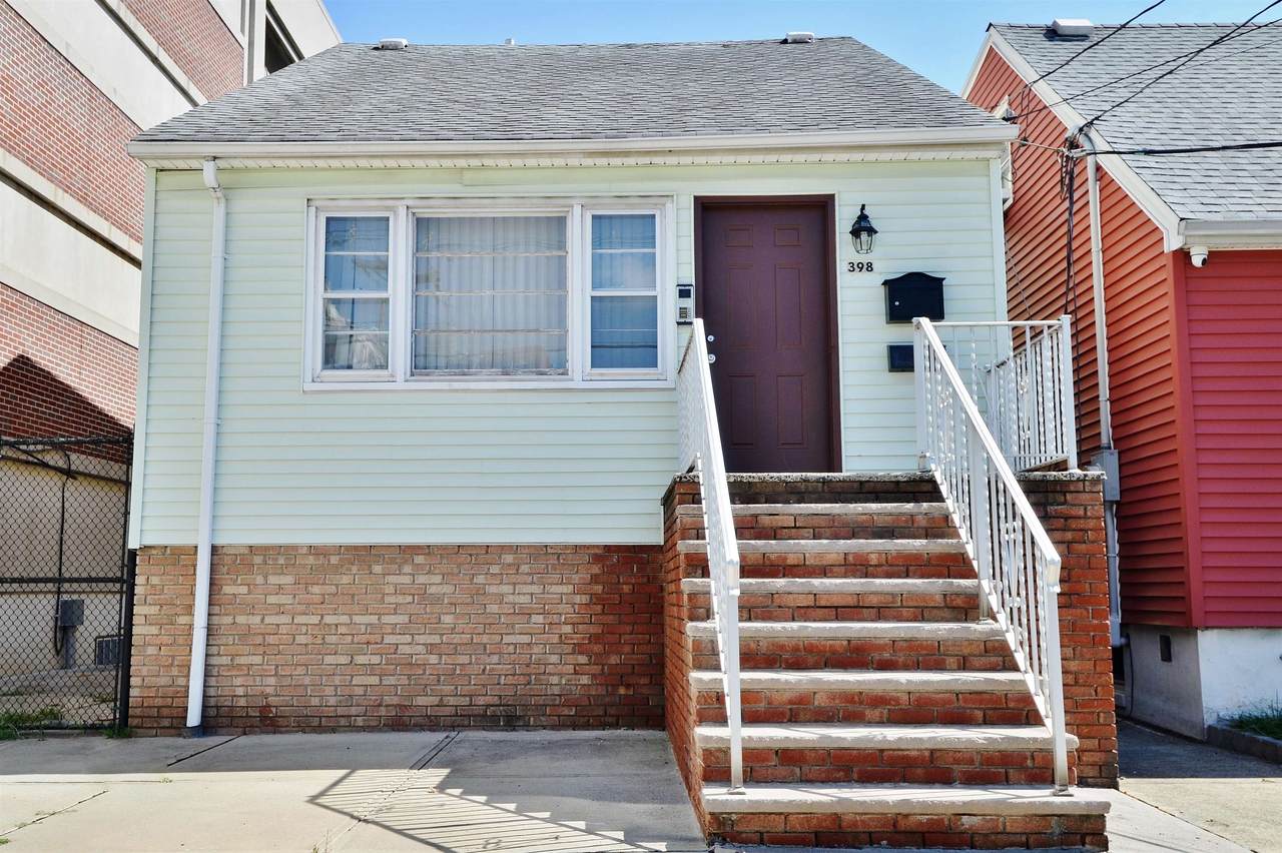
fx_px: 1068
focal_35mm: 30
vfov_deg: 43.6
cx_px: 641
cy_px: 426
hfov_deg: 62.0
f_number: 8
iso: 100
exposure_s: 1/250
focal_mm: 20
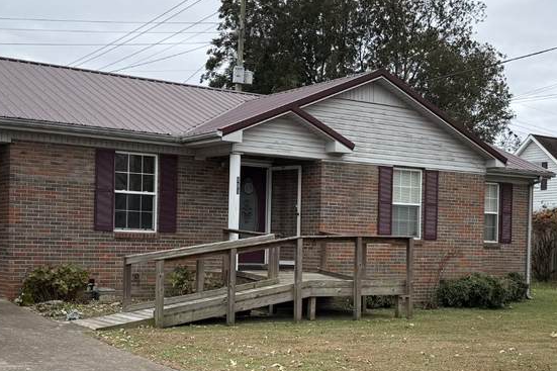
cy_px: 240
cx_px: 309
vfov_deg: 23.3
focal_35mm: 58
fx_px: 897
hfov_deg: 34.5
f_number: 1.78
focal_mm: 6.76
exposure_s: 1/1949
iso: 80
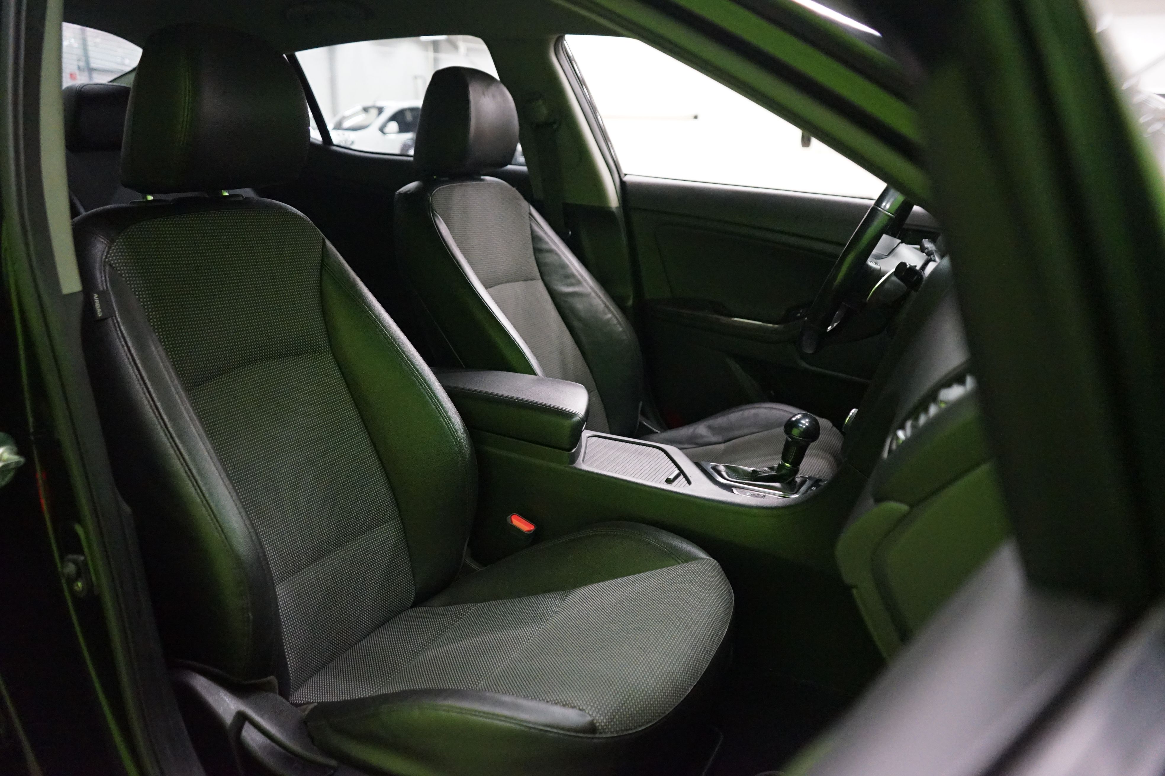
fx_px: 938
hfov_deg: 63.7
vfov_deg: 45.0
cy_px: 388
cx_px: 582
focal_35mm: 29
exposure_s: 1/40
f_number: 3.5
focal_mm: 29
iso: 6400
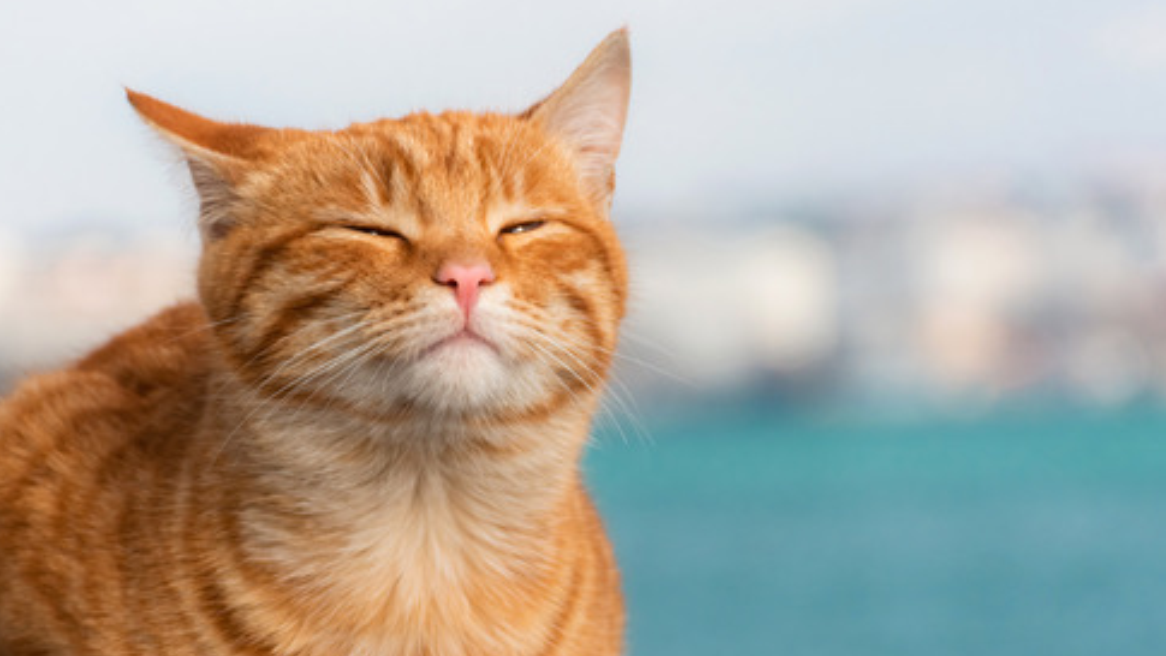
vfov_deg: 4.3
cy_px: 461
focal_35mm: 283
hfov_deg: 7.6
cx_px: 596
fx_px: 8751
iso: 200
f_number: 5.6
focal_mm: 112
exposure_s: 1/320
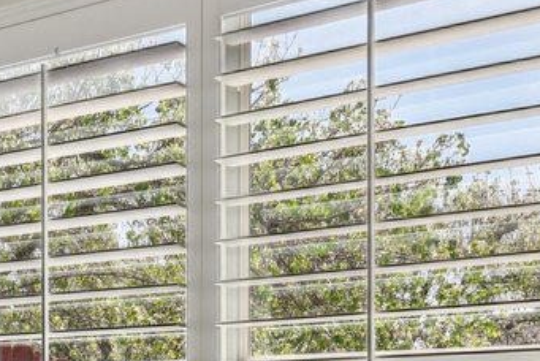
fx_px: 1261
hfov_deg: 21.3
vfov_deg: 15.7
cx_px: -207
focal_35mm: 84
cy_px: 430
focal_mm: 14
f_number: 8
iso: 100
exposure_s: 1/30
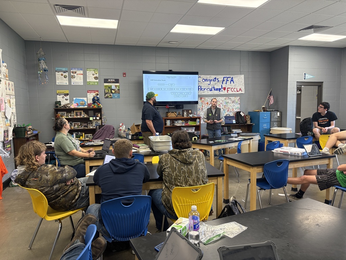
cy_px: 130
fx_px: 260
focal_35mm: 26
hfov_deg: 67.3
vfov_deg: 53.1
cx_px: 173
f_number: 1.6
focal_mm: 5.96
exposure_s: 1/60
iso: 160
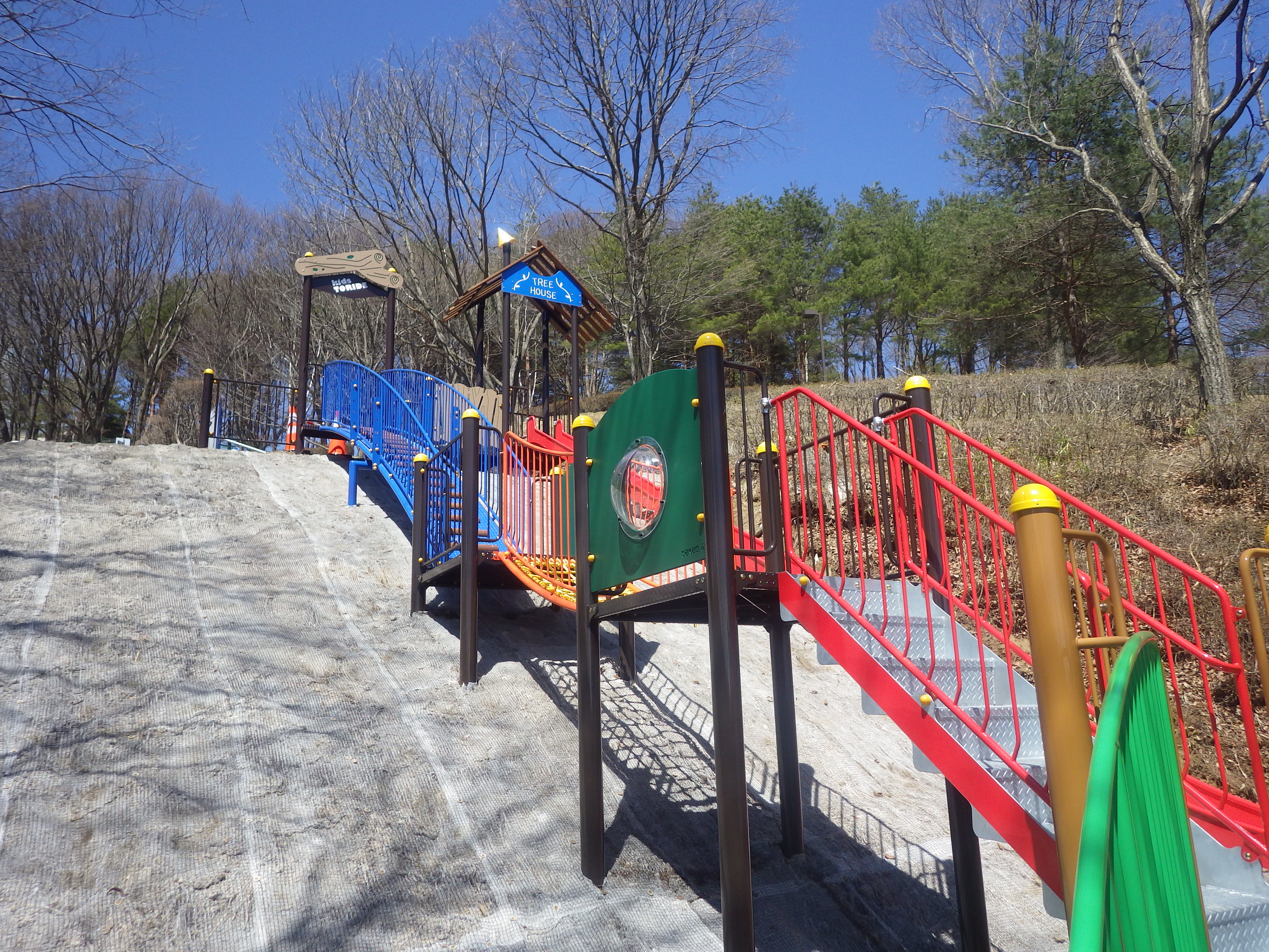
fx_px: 916
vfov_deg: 54.9
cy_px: 476
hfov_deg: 69.4
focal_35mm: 25
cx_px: 634
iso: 125
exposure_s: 1/1250
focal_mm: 4.5
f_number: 2.8
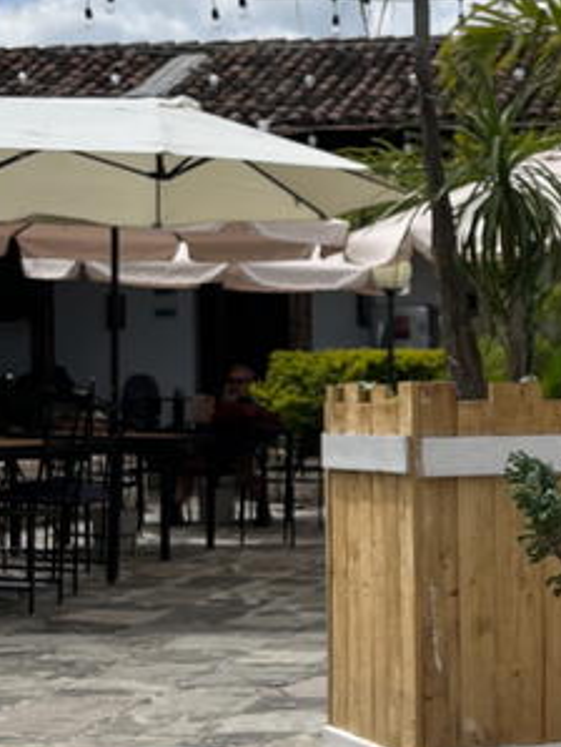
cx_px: 536
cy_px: 509
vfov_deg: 21.0
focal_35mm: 93
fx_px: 2007
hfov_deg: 15.7
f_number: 1.6
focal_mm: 5.1
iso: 50
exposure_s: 1/5076
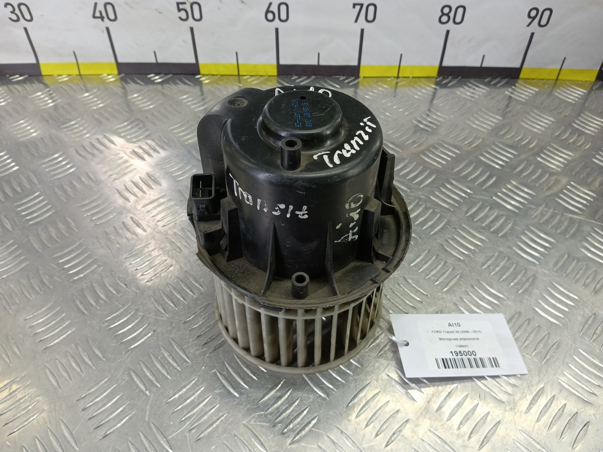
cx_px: 302
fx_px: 401
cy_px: 226
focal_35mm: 23
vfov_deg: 58.9
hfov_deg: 73.9
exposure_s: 1/50
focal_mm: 4.11
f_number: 1.6
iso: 139
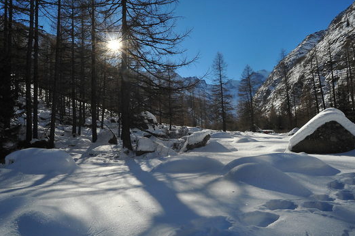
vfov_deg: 55.0
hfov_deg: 75.9
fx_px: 227
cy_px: 123
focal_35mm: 23
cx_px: 160
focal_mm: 20
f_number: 22
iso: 1600
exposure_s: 1/400
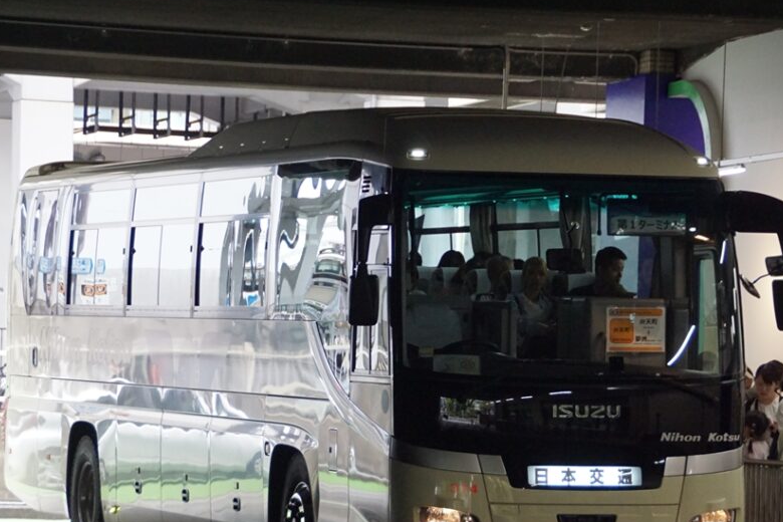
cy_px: 332
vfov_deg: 7.0
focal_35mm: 197
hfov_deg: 10.4
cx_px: 411
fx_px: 4284
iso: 2500
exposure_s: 1/160
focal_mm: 100
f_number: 5.6
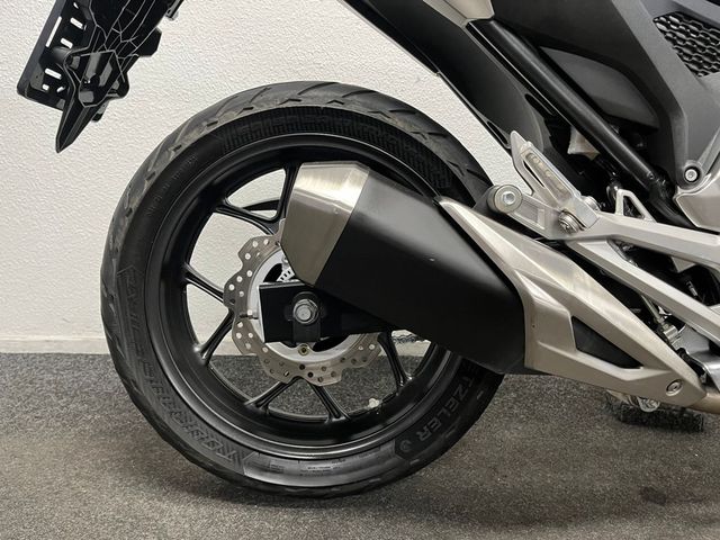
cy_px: 270
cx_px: 360
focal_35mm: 26
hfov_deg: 67.3
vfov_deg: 53.1
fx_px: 541
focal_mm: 5.1
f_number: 1.6
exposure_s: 1/50
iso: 250
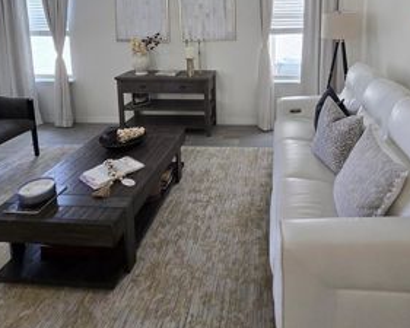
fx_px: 291
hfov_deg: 69.4
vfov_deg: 53.0
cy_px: 45
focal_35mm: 24
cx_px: 250
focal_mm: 1.7
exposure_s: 1/60
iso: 80
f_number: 2.2
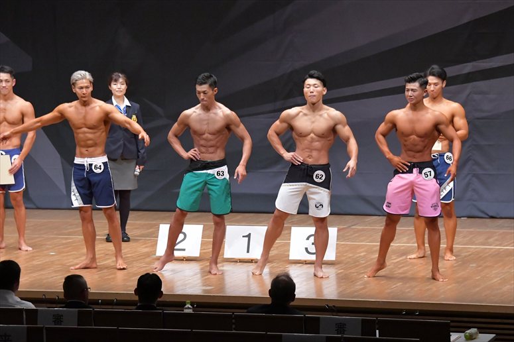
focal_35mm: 174
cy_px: 171
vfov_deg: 7.9
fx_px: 2483
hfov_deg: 11.8
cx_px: 257
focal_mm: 116
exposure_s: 1/400
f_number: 5.6
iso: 8000
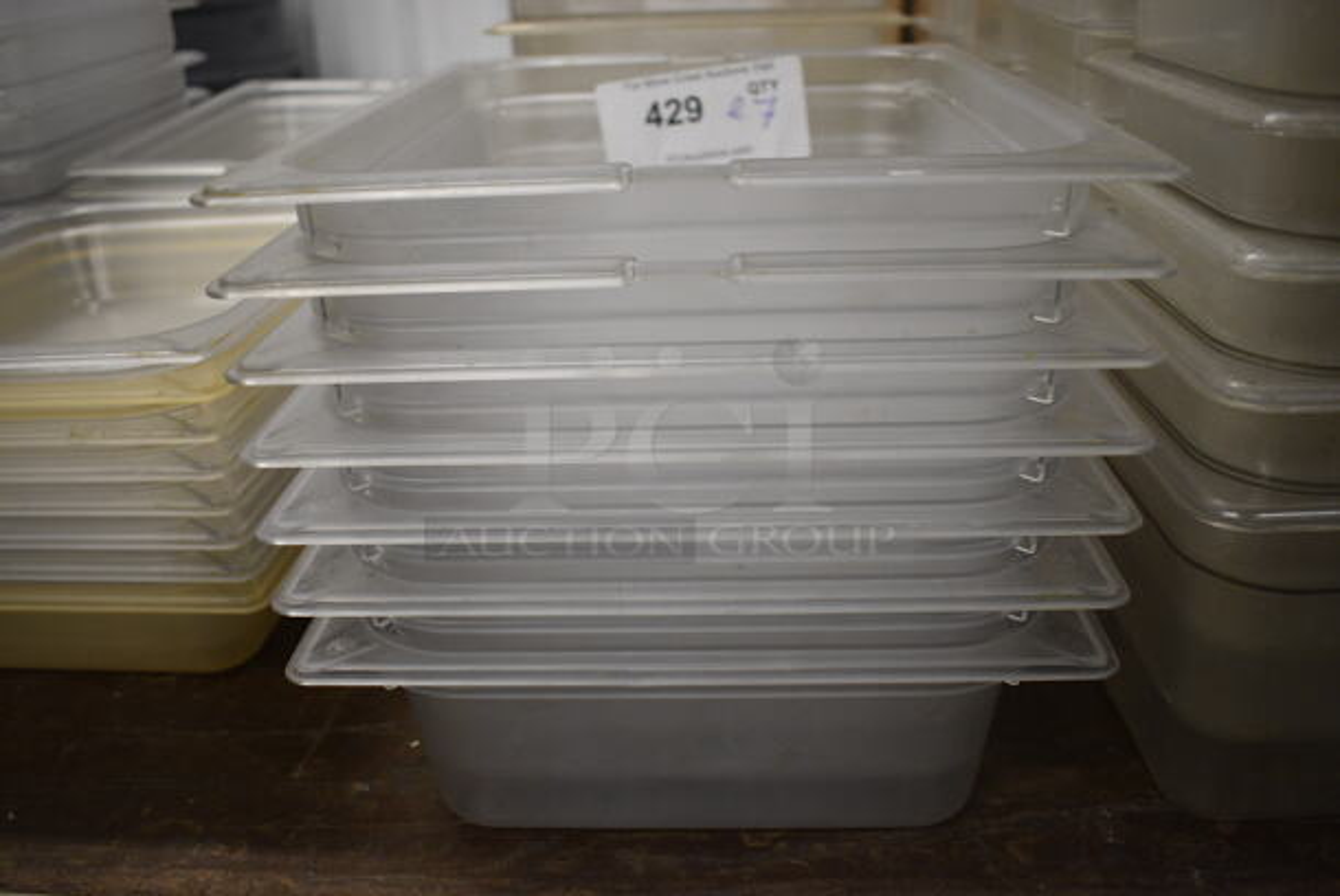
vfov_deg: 43.7
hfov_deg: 61.9
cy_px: 448
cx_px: 670
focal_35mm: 30
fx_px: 1118
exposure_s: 1/125
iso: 1250
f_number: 3.5
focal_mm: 20
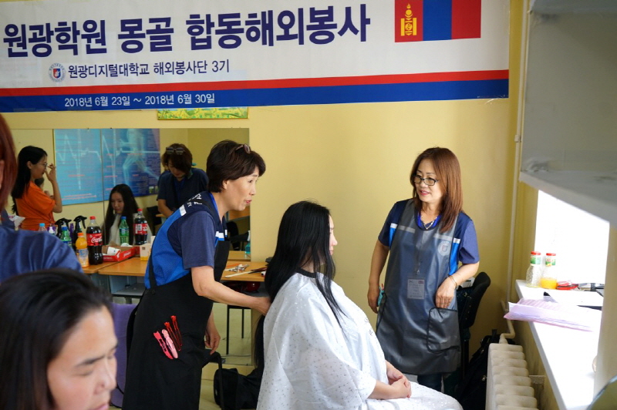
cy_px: 205
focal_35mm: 31
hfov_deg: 60.3
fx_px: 531
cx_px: 308
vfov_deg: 42.3
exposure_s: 1/60
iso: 320
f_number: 4
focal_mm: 31
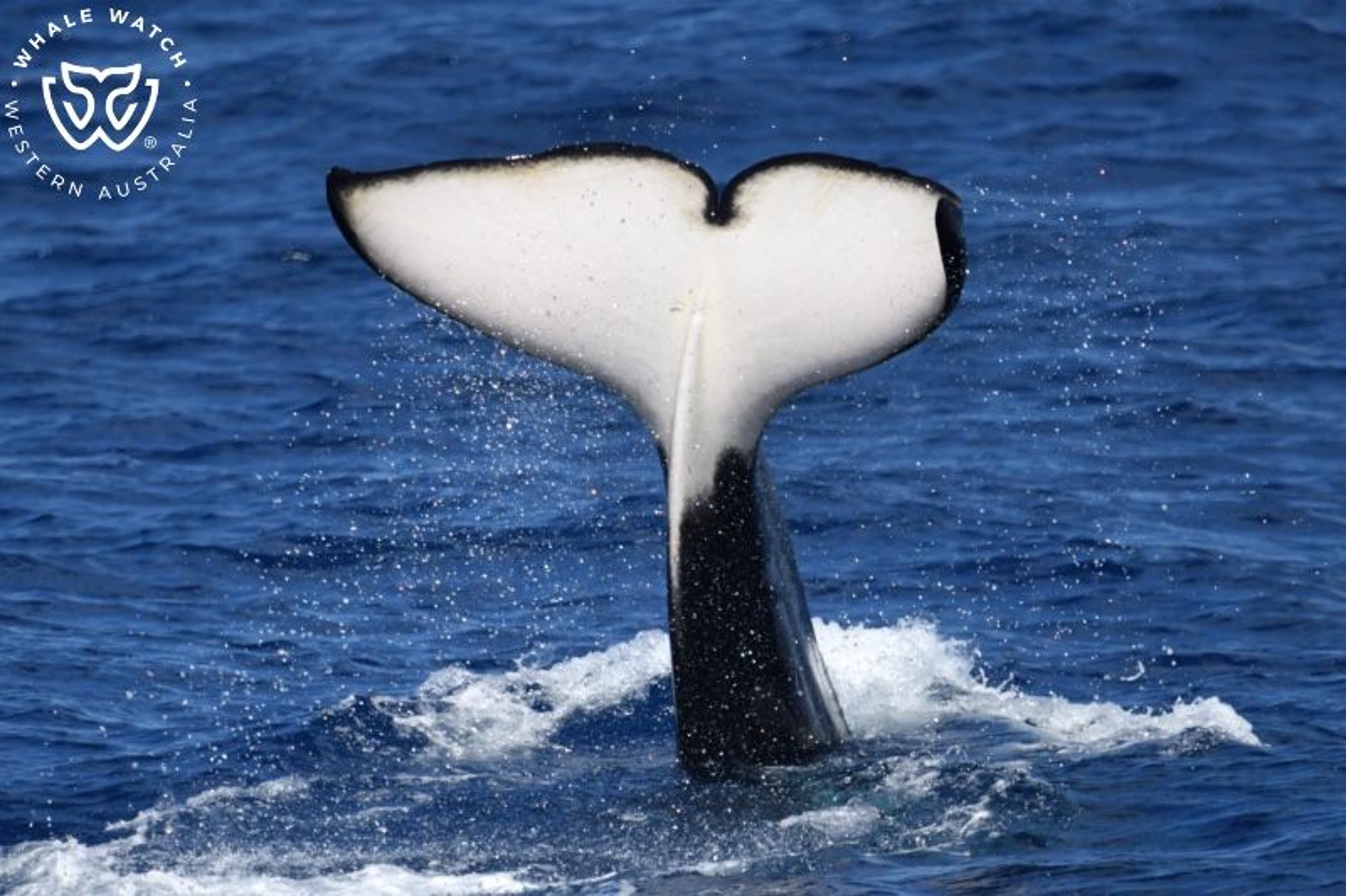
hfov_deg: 3.4
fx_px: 22427
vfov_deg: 2.3
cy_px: 448
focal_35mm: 600
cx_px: 673
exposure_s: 1/8000
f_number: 6.3
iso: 1000
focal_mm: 600
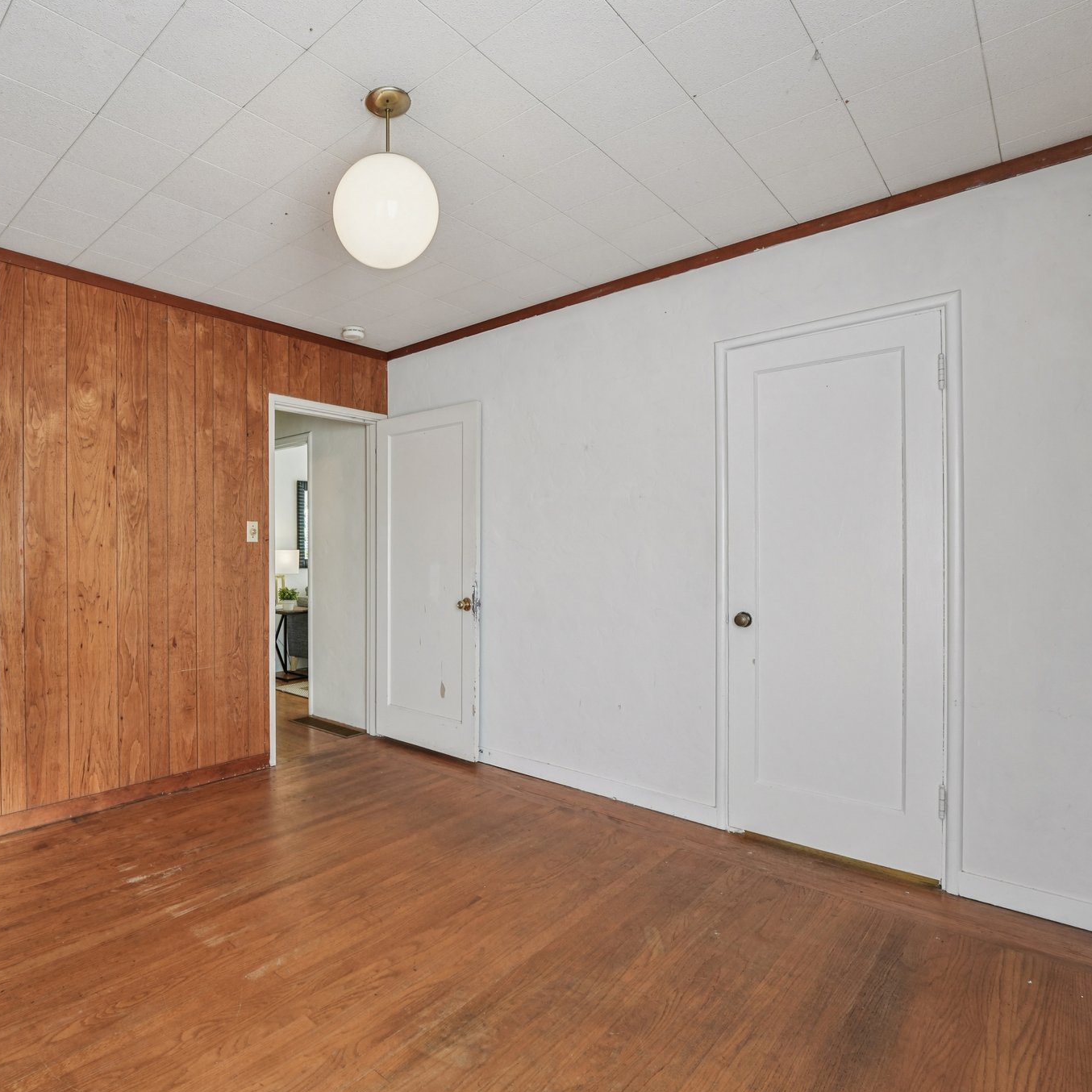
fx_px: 642
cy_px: 548
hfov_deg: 78.5
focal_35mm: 18
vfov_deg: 80.7
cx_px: 380
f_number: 8
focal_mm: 14
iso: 640
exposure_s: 1/100
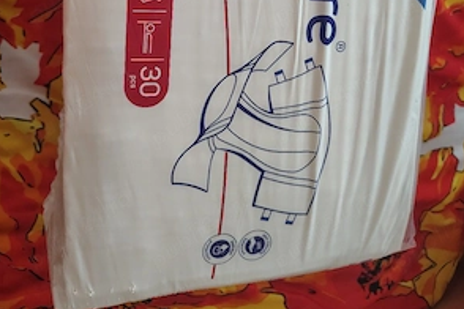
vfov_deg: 35.4
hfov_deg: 55.8
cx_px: 234
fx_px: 438
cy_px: 3
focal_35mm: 34
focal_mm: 5.56
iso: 535
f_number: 1.8
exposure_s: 1/100
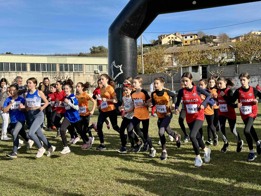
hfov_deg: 39.7
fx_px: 362
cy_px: 98
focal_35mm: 48
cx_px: 130
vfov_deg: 30.3
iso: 64
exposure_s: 1/2203
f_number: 1.78
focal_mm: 6.86
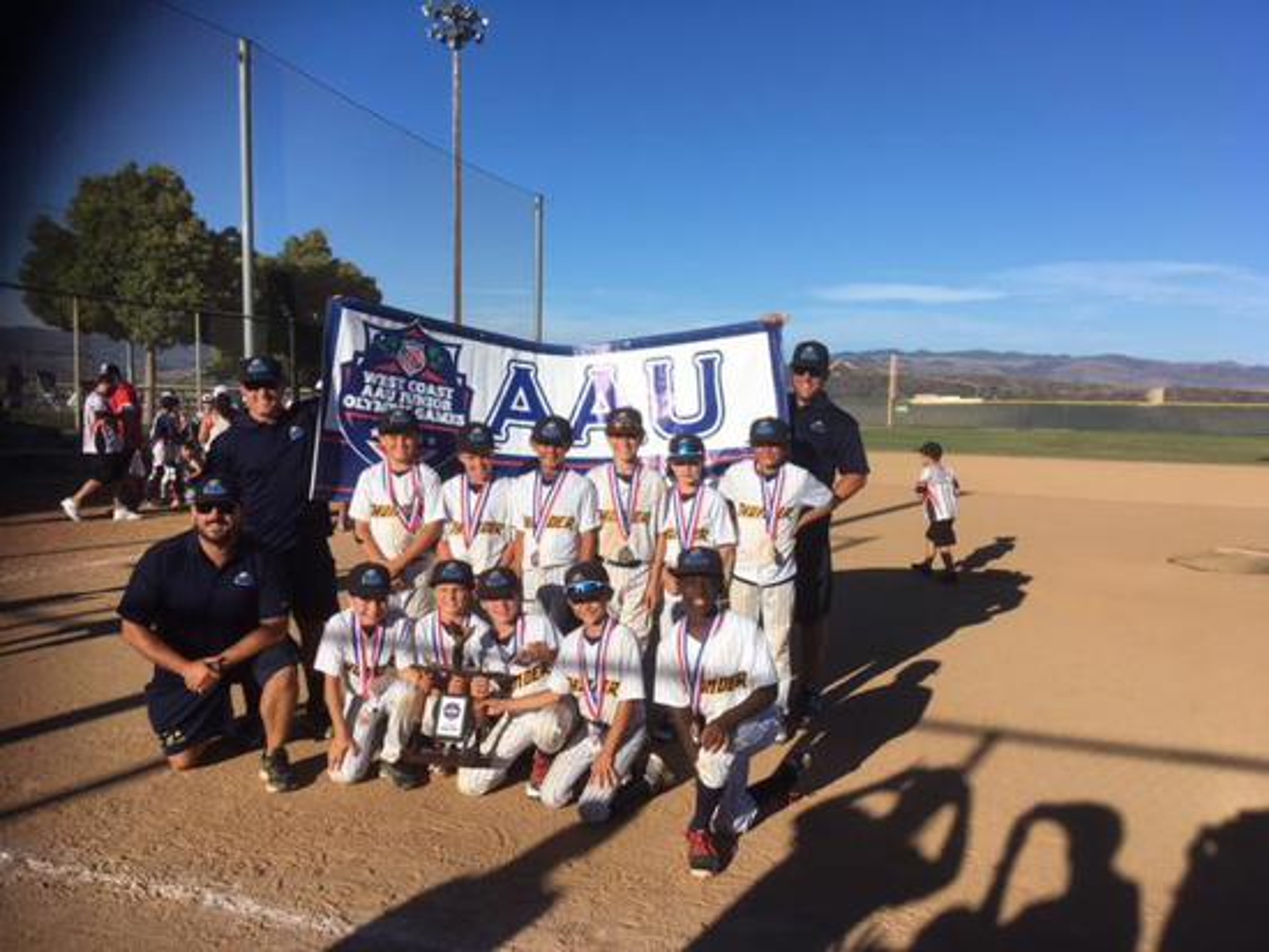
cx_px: 634
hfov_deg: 61.6
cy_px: 476
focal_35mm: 29
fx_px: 1064
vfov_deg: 48.3
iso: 25
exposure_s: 1/2262
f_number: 2.2
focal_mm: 4.15
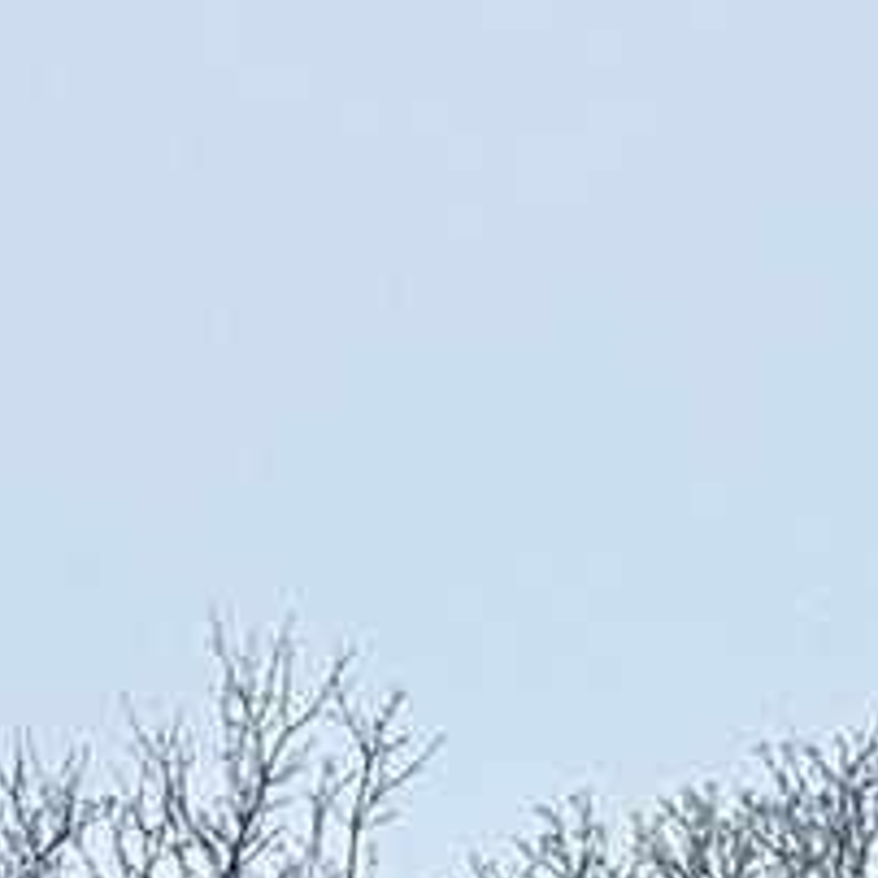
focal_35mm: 431
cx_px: 3751
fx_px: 12368
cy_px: 3125
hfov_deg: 3.8
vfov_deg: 3.9
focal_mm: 6.86
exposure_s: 1/519
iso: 64
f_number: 1.78
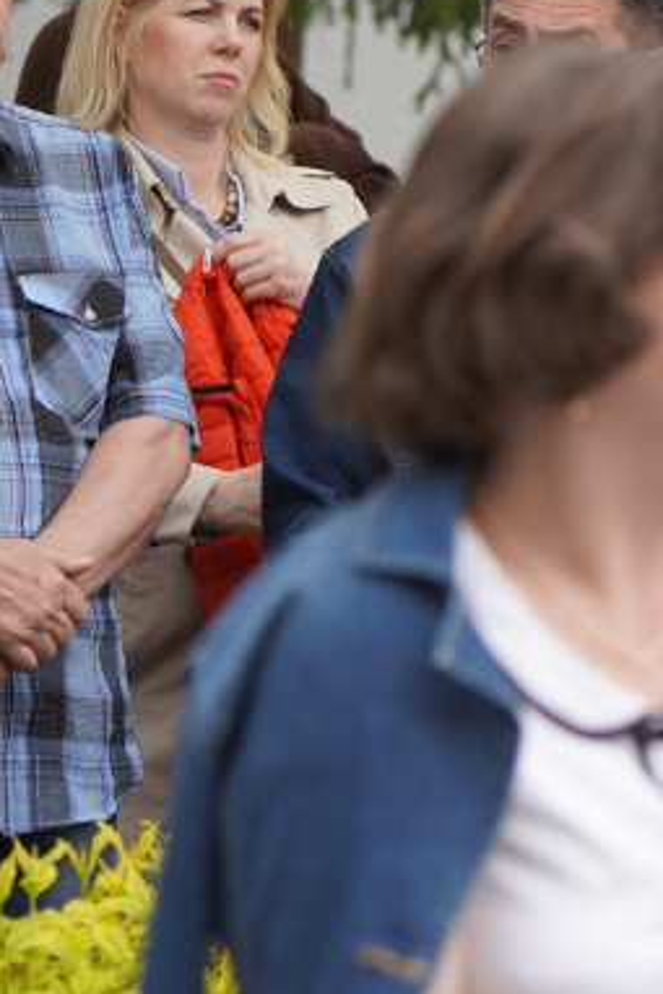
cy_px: 217
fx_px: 9852
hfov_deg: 3.9
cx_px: 356
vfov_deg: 5.8
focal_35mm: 357
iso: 160
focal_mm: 105
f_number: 4
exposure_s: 1/160
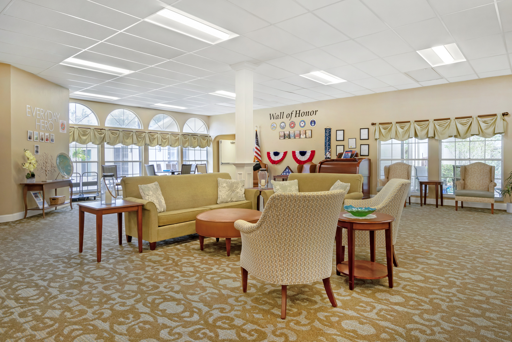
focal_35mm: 19
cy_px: 171
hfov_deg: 86.9
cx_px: 256
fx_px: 270
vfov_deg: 64.6
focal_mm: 19
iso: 400
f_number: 11
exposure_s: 1/10
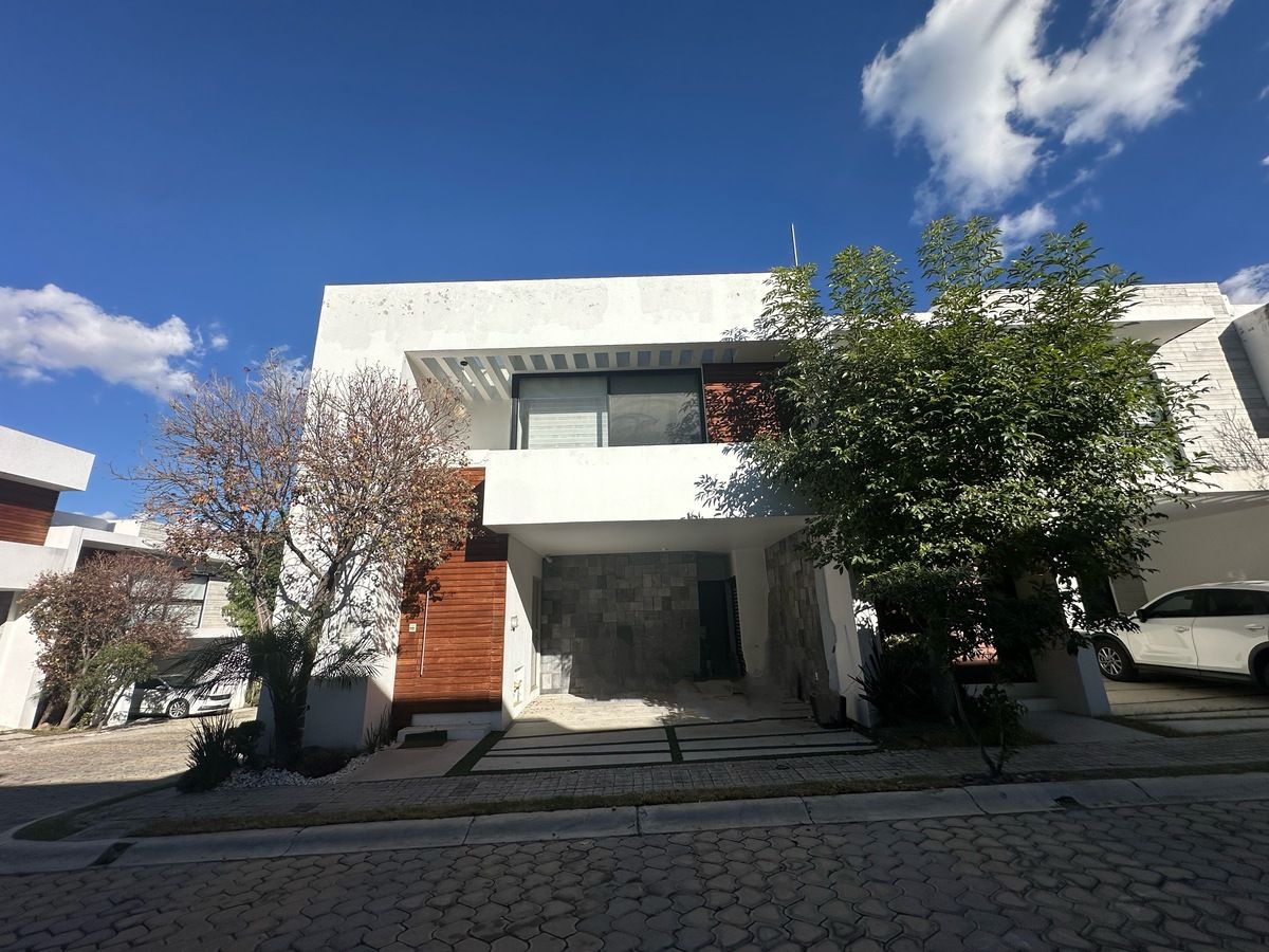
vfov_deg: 85.7
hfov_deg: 102.1
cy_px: 476
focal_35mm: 14
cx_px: 634
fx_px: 513
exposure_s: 1/4000
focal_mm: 2.22
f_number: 2.2
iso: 50
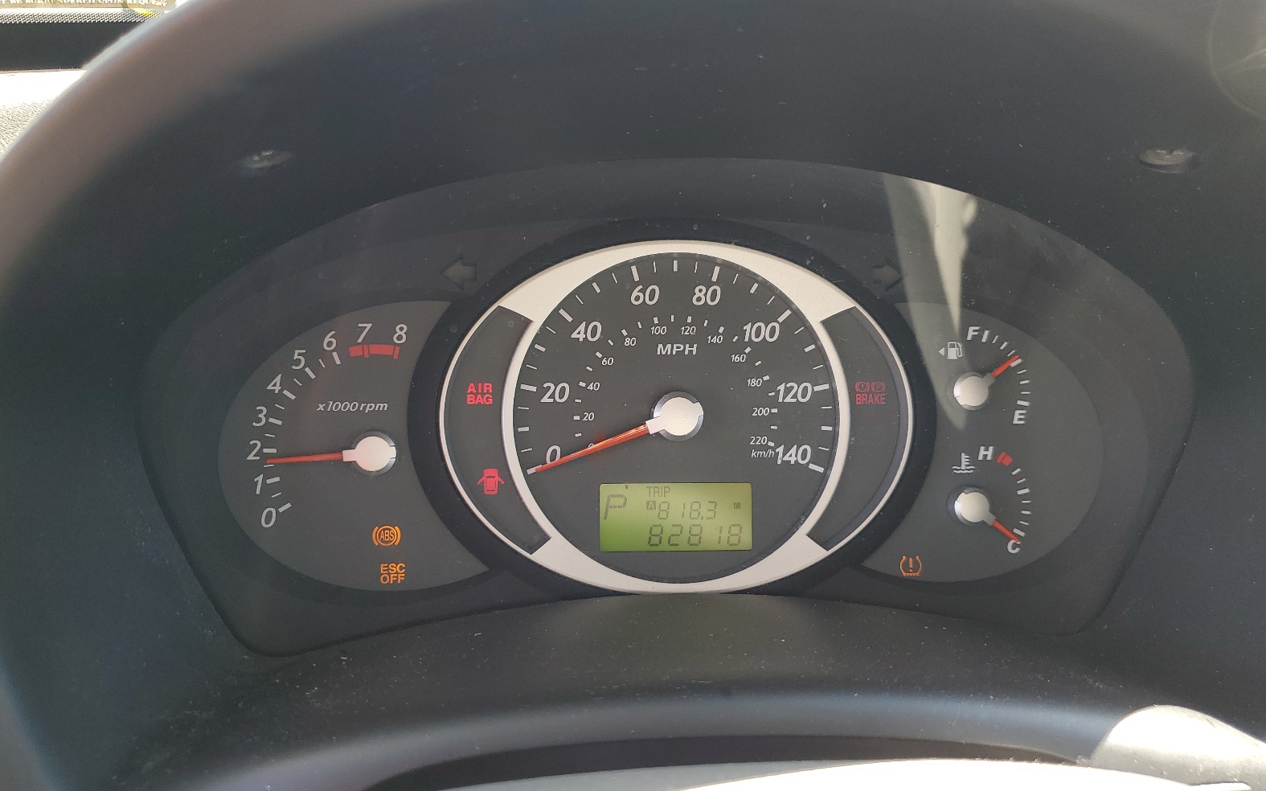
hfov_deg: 66.5
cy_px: 424
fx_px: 966
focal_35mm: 28
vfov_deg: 44.5
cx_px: 626
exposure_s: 1/164
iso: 50
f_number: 1.5
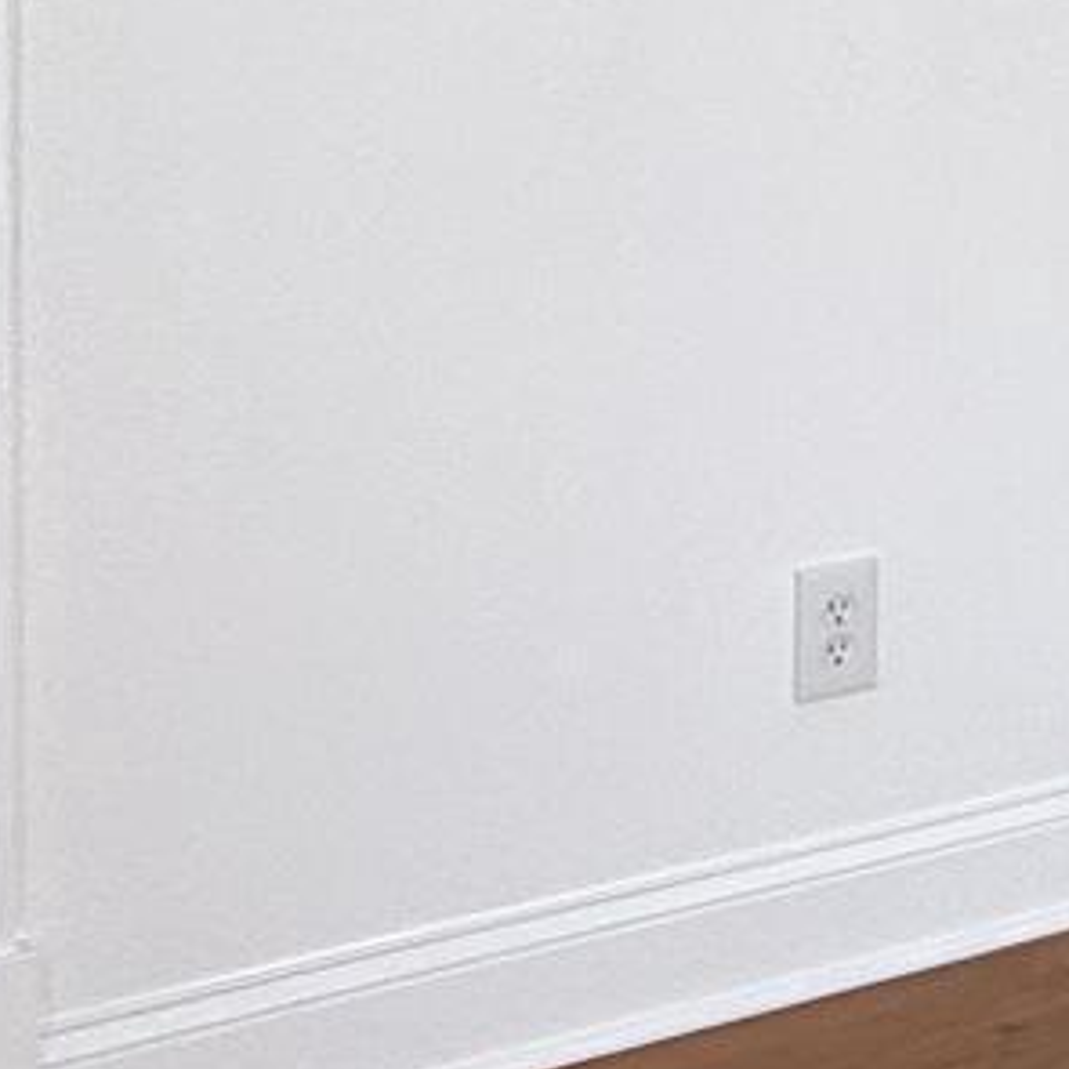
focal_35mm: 86
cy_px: -80
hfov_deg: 18.1
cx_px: 1573
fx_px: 3005
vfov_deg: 19.4
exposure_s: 1/201
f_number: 2.2
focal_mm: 2.22
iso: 50
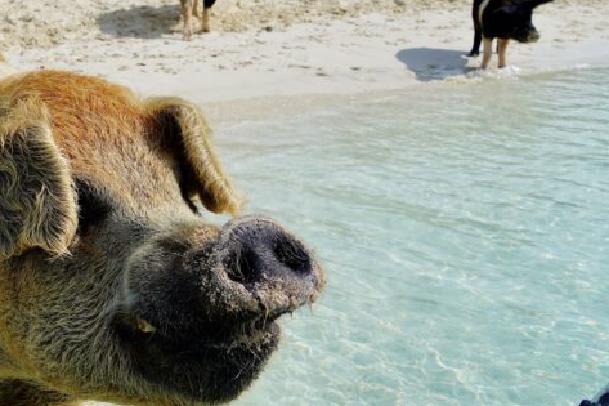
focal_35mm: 52
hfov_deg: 35.6
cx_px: 46
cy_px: 81
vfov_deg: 25.5
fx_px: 879
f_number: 10
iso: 100
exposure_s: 1/250
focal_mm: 24
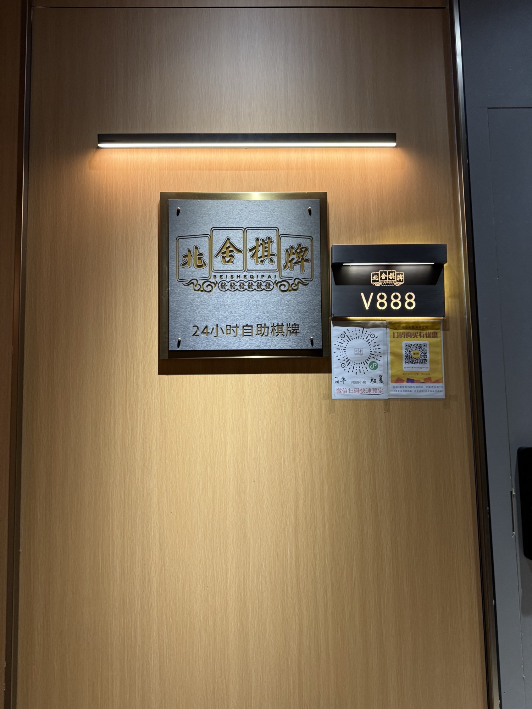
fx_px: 492
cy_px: 354
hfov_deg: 56.8
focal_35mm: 24
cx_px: 266
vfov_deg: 71.6
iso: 200
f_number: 1.78
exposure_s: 1/100
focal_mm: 6.76
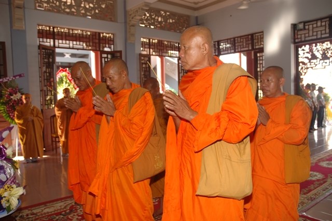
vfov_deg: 47.9
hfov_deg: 67.4
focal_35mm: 27
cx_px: 166
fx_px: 249
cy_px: 110
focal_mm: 18
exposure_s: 1/60
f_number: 4
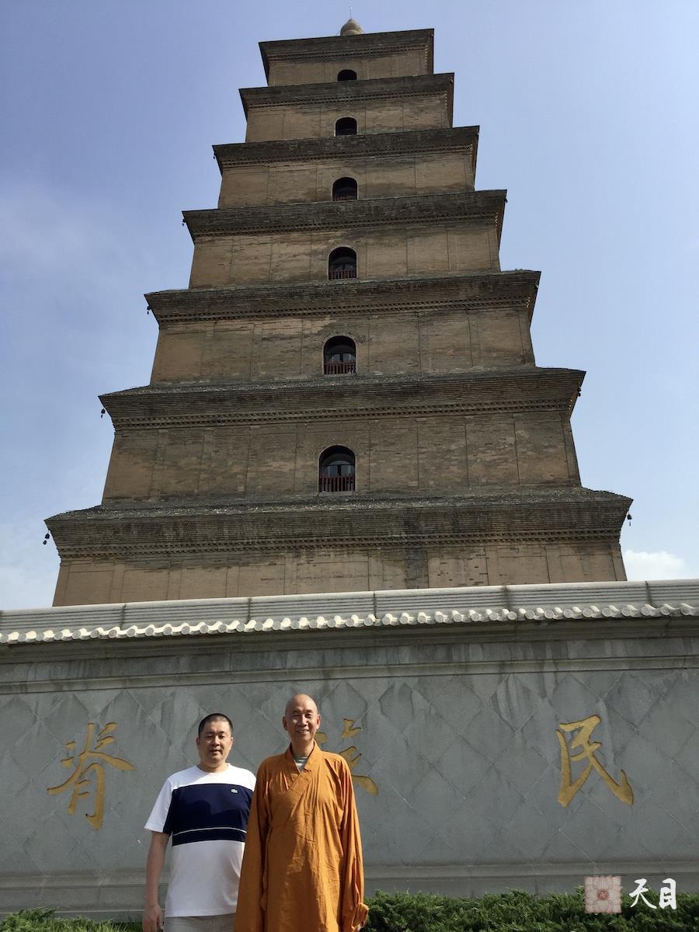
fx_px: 781
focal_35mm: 29
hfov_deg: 48.2
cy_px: 466
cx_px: 350
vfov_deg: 61.7
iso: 32
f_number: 2.2
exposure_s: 1/2198
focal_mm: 4.15
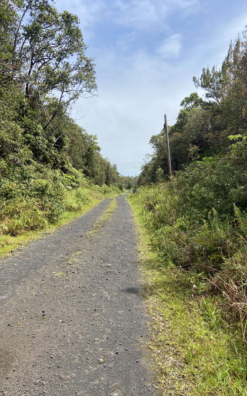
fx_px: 302
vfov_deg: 66.5
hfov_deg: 44.4
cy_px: 199
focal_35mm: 28
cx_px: 141
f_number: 1.8
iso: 32
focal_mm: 4.25
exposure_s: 1/2410
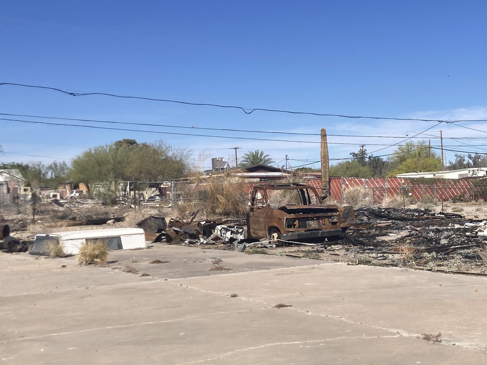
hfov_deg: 35.0
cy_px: 218
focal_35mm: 54
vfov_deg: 27.0
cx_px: 346
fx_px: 760
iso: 20
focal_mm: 3.99
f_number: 1.8
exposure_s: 1/3690
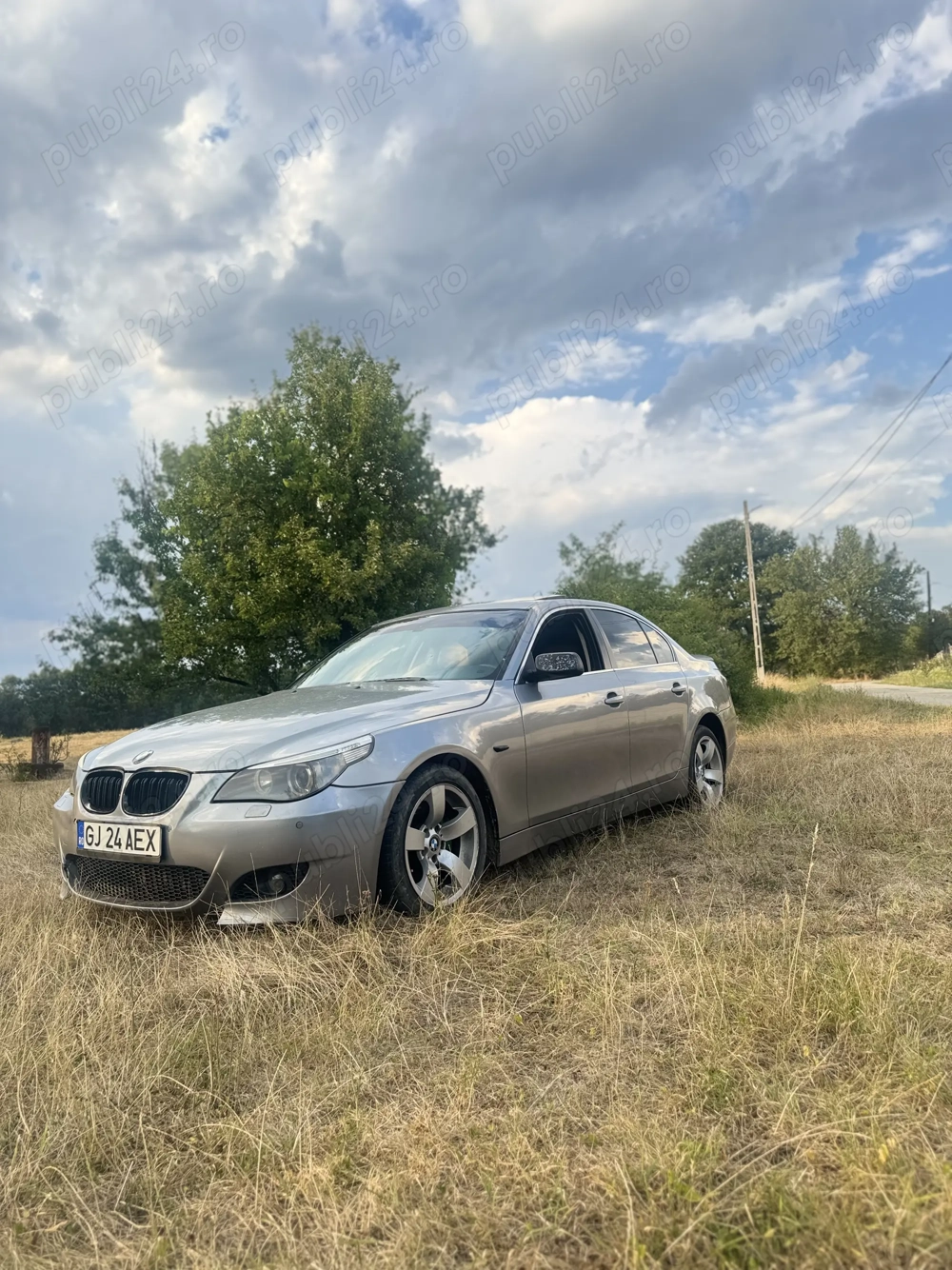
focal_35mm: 24
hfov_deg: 56.8
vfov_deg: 71.6
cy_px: 635
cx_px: 476
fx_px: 880
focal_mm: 6.76
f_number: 1.78
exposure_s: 1/615
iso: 80
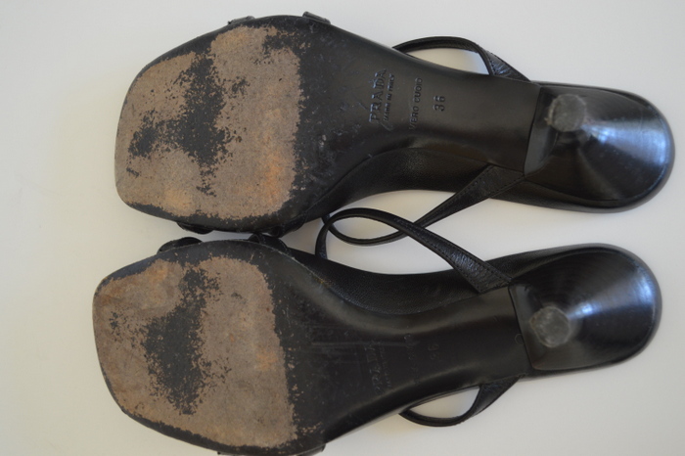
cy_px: 228
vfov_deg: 29.8
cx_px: 342
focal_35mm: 45
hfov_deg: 43.6
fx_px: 856
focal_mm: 30
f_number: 4.5
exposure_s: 1/40
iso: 400
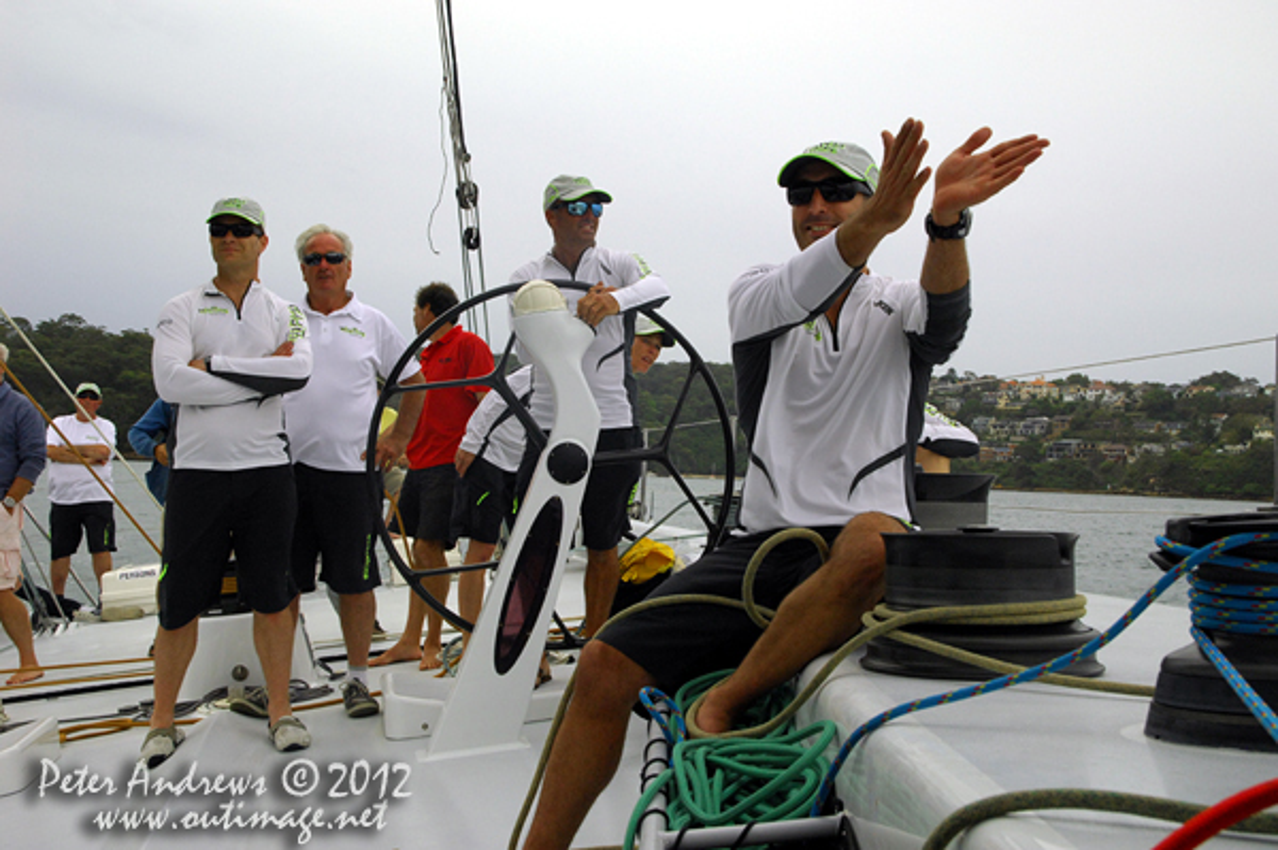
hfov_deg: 49.6
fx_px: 1383
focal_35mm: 39
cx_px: 639
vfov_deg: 34.2
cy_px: 425
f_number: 8.5
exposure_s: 1/500
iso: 400
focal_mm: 26
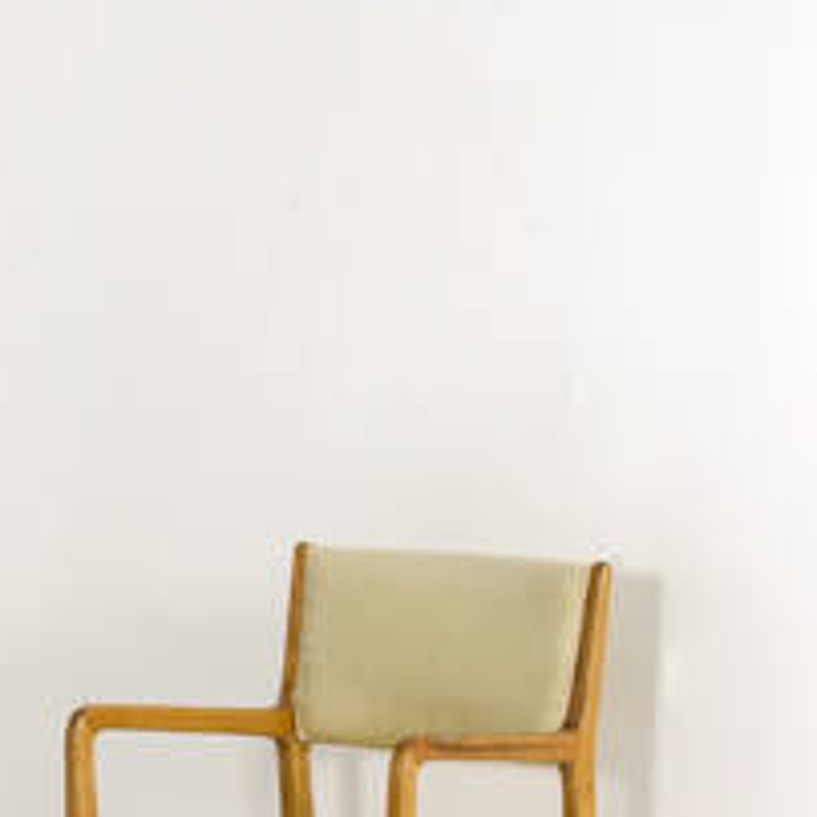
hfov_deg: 10.8
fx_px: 4233
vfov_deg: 11.0
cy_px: 657
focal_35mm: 159
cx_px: -218
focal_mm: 35
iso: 100
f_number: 18
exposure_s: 1/200
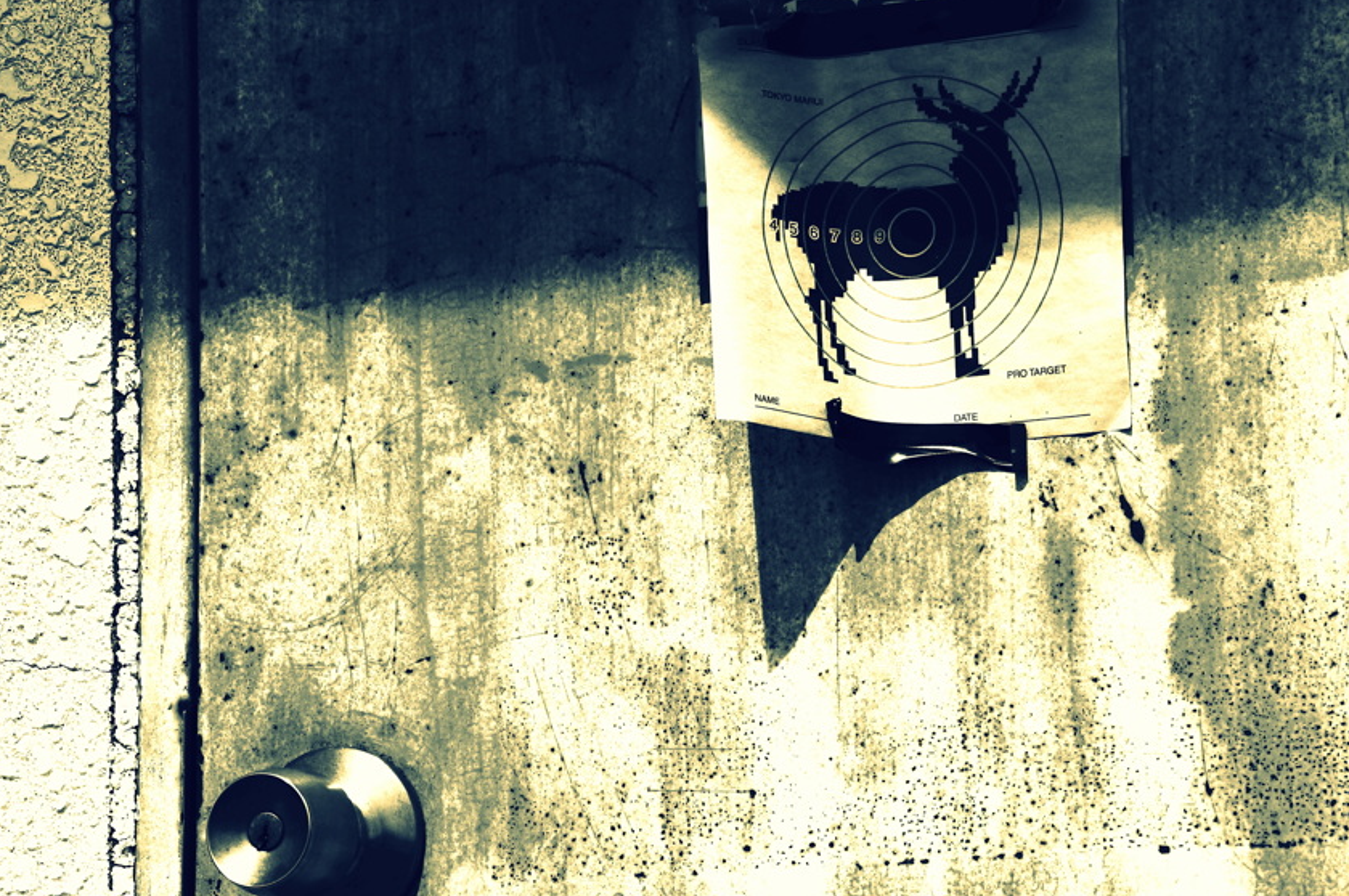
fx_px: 4791
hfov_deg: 16.0
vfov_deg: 10.7
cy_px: 485
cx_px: 798
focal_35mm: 128
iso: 100
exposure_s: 1/1600
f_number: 8
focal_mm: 70
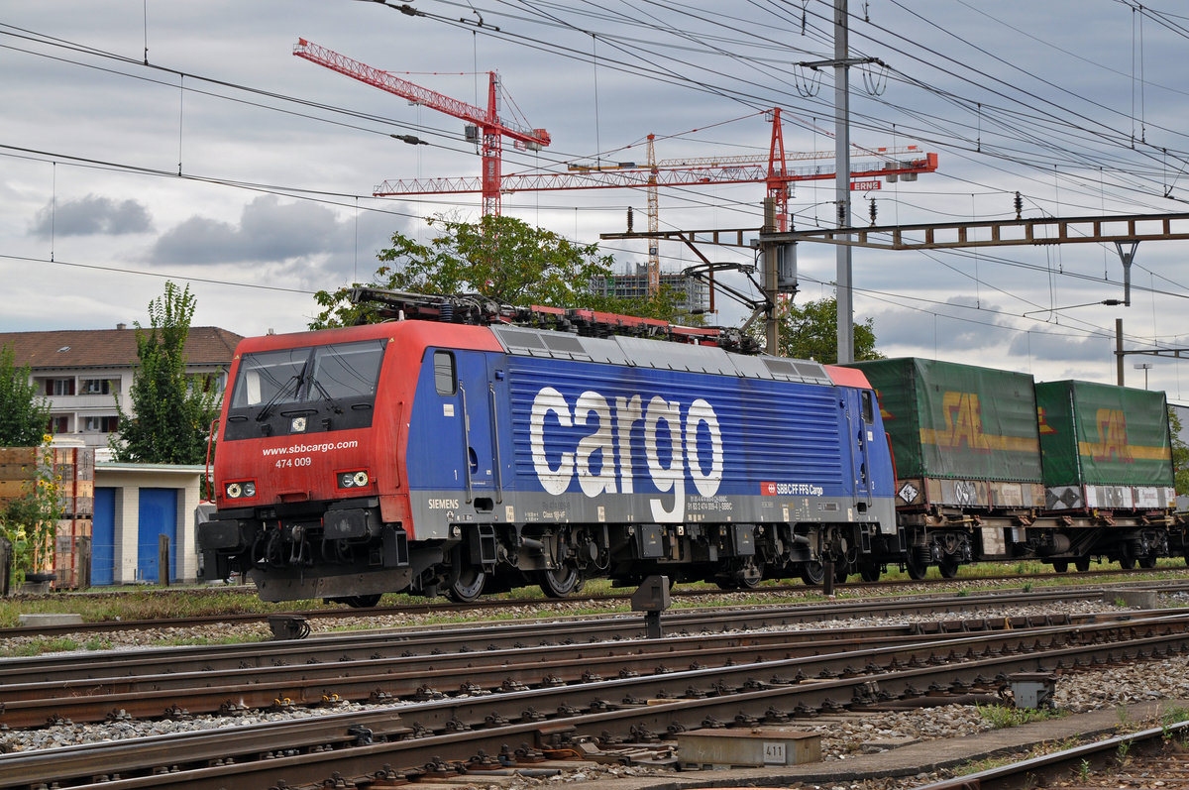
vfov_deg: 13.0
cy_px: 395
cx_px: 594
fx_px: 3464
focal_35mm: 105
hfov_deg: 19.5
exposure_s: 1/1000
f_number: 5
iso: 400
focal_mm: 70
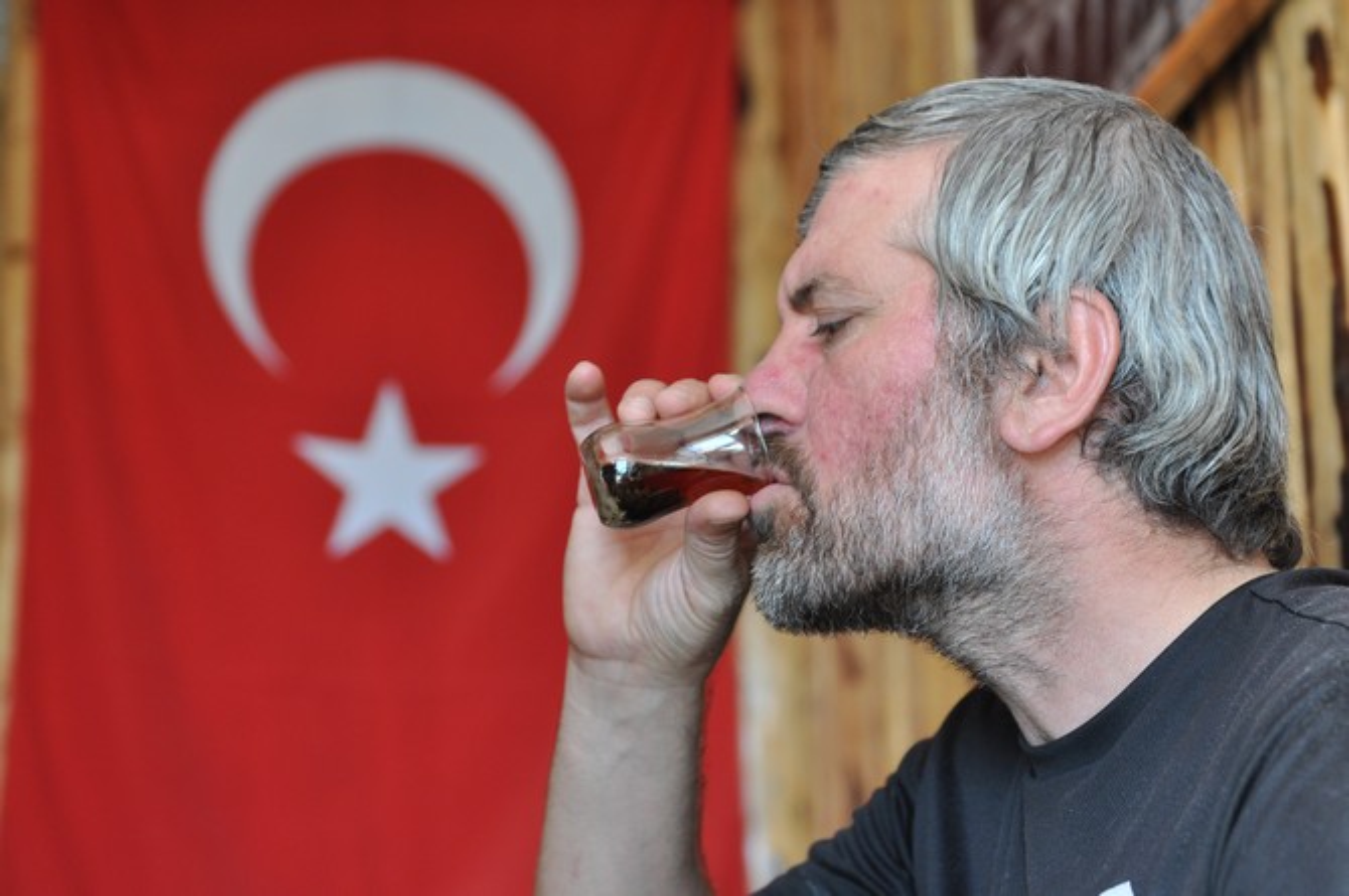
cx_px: 674
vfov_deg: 18.9
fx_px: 2695
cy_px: 448
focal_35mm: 72
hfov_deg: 28.1
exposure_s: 1/100
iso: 500
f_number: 2.8
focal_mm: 48
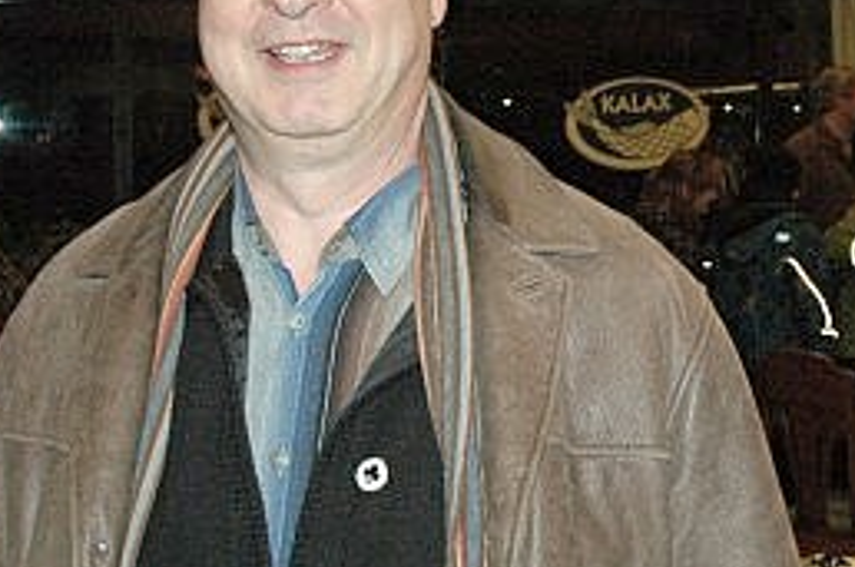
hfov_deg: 31.9
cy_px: 169
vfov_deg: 21.4
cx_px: 365
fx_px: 1493
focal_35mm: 63
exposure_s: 1/60
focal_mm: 18
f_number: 5
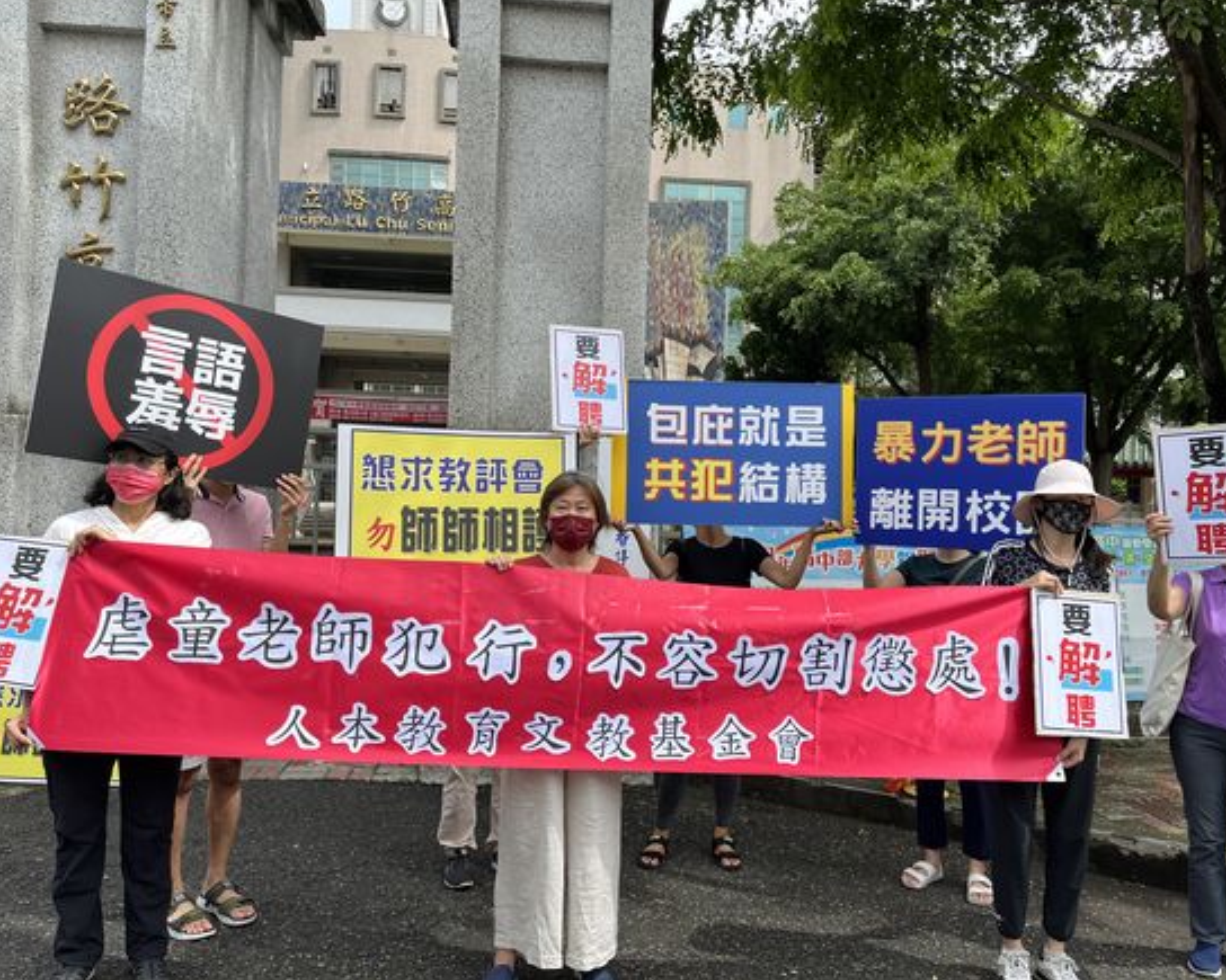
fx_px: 1016
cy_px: 487
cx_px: 633
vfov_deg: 51.5
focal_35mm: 28
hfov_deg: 62.2
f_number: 1.6
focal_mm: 5.1
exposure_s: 1/1422
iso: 50
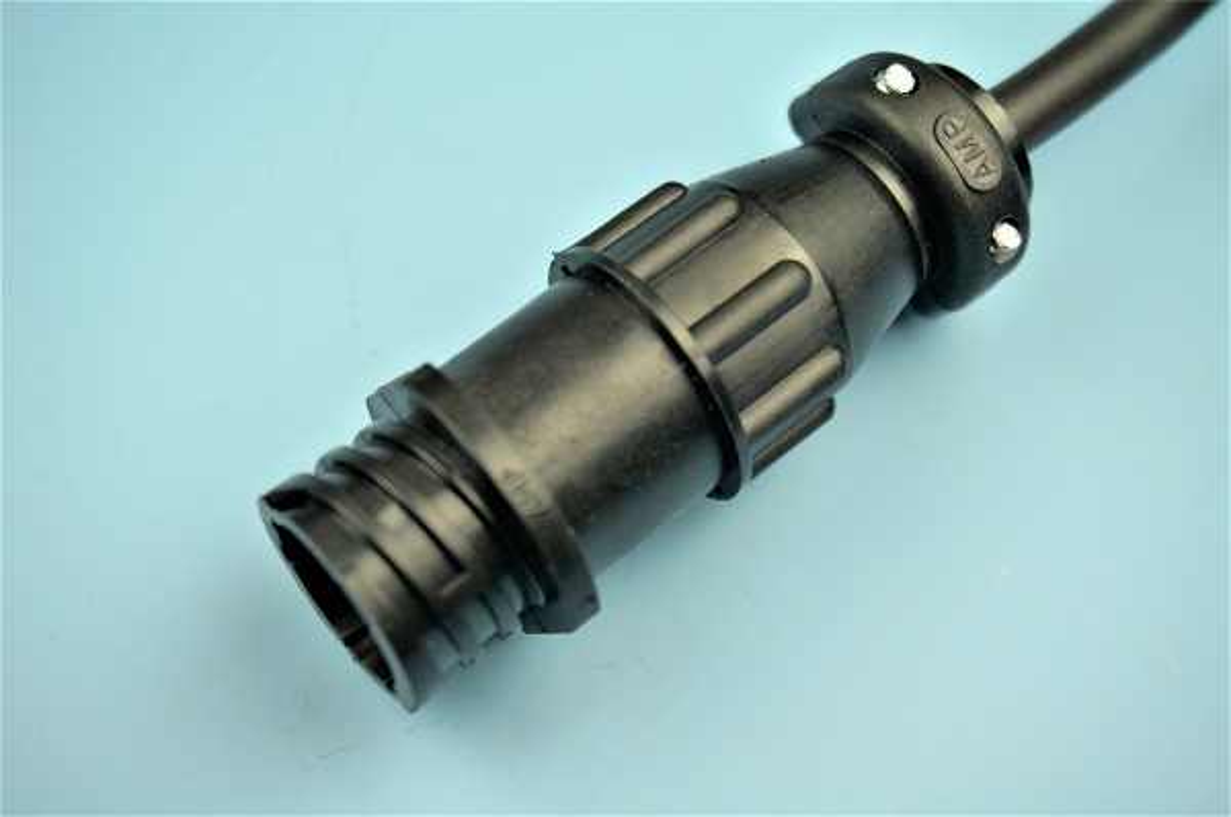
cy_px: 408
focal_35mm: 56
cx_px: 616
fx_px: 1895
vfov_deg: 24.3
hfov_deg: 36.0
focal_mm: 37
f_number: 5.6
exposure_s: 1/160
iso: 250
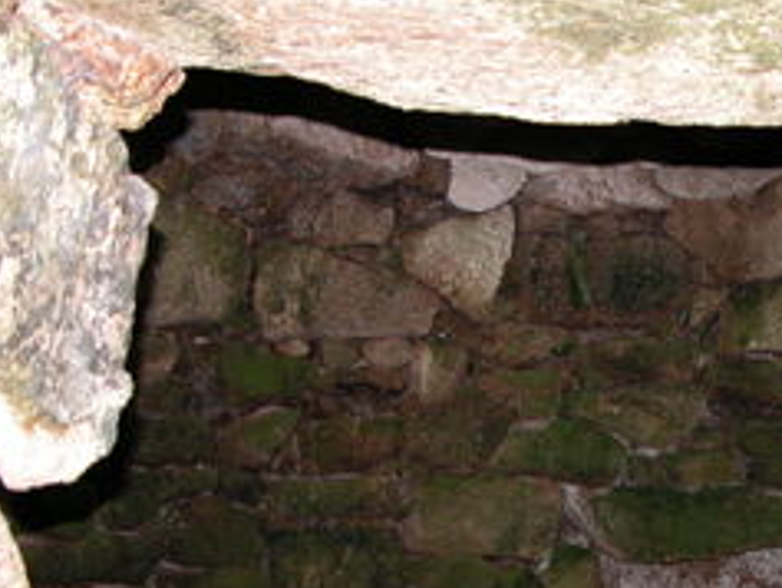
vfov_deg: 24.5
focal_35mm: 59
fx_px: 1334
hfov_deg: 31.7
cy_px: 462
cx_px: 640
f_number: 2.8
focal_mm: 8.9
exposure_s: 1/60
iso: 200
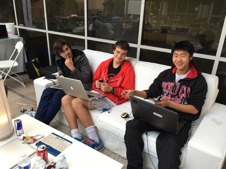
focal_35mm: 29
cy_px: 84
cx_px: 113
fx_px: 189
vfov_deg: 48.2
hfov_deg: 61.7
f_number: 2.2
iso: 50
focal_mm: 4.15
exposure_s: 1/120
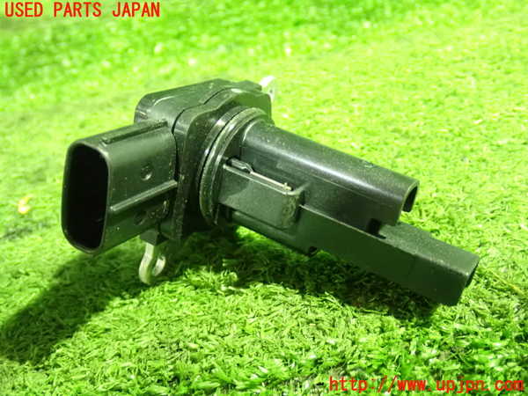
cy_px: 198
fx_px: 671
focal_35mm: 44
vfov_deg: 32.9
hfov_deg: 42.9
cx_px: 264
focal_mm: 7.84
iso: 1600
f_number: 2.9
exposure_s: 1/10
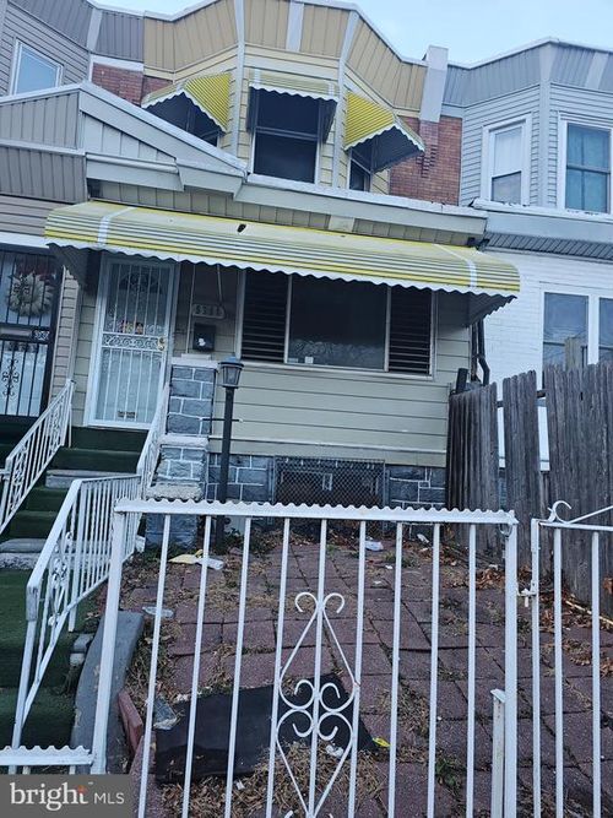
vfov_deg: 73.9
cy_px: 409
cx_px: 306
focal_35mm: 23
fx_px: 543
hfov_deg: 58.9
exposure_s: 1/60
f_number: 1.7
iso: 40
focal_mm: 6.3
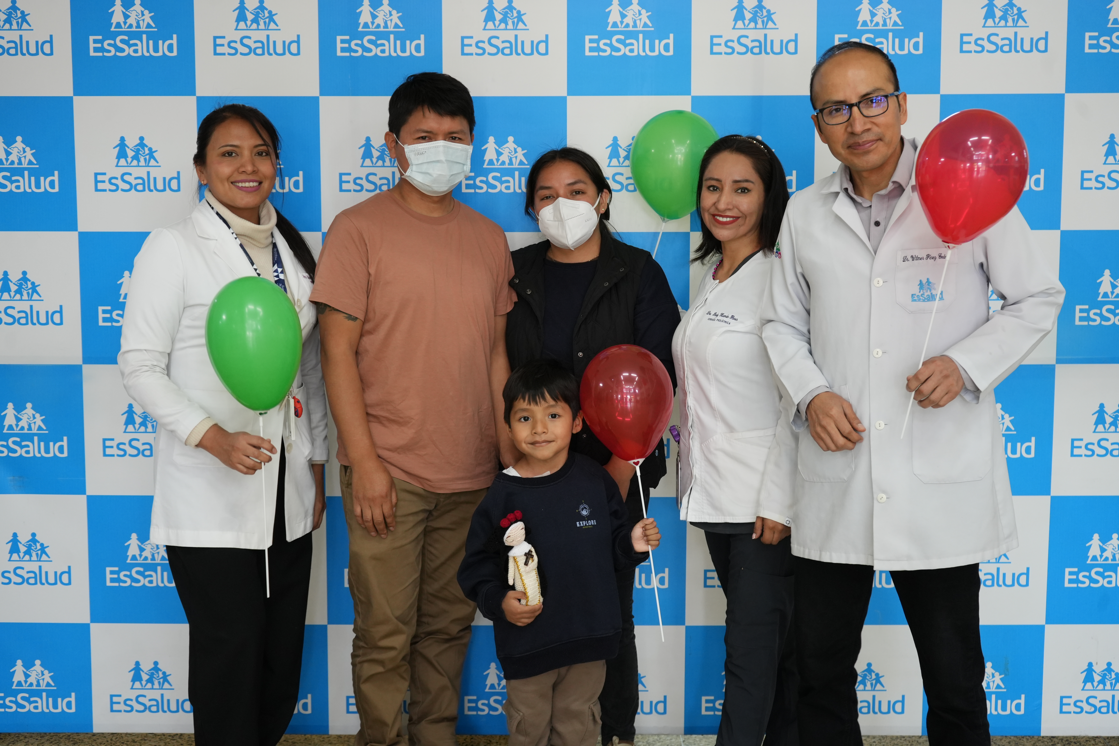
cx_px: 560
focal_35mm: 51
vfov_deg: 26.5
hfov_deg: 38.9
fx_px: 1585
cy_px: 373
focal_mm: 51
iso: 1250
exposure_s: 1/60
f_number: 4.5
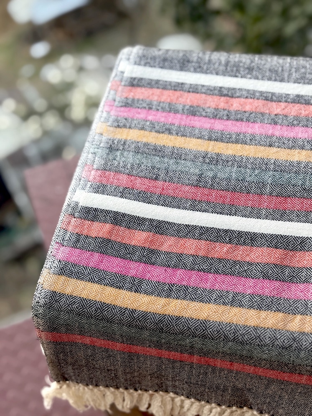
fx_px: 577
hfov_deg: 30.3
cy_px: 208
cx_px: 156
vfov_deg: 39.7
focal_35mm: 48
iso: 64
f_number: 1.78
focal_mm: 6.76
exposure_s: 1/457
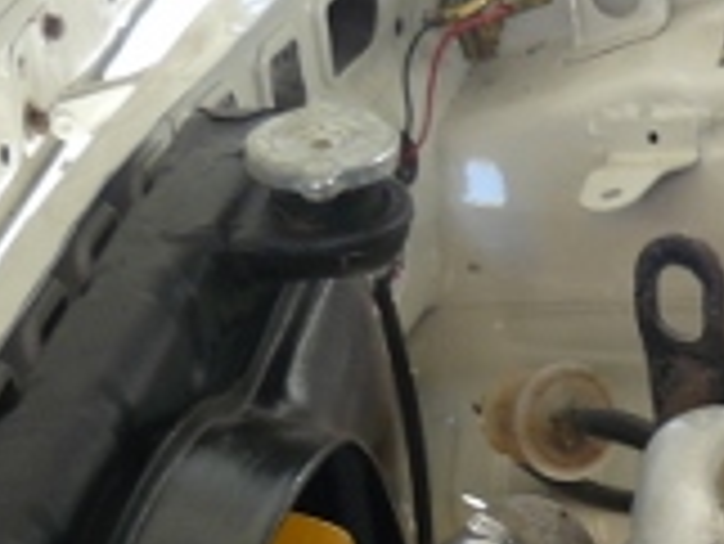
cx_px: 1066
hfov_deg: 13.1
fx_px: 2993
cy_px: 859
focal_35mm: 143
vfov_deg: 10.0
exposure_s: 1/60
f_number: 2.8
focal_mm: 6
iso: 100
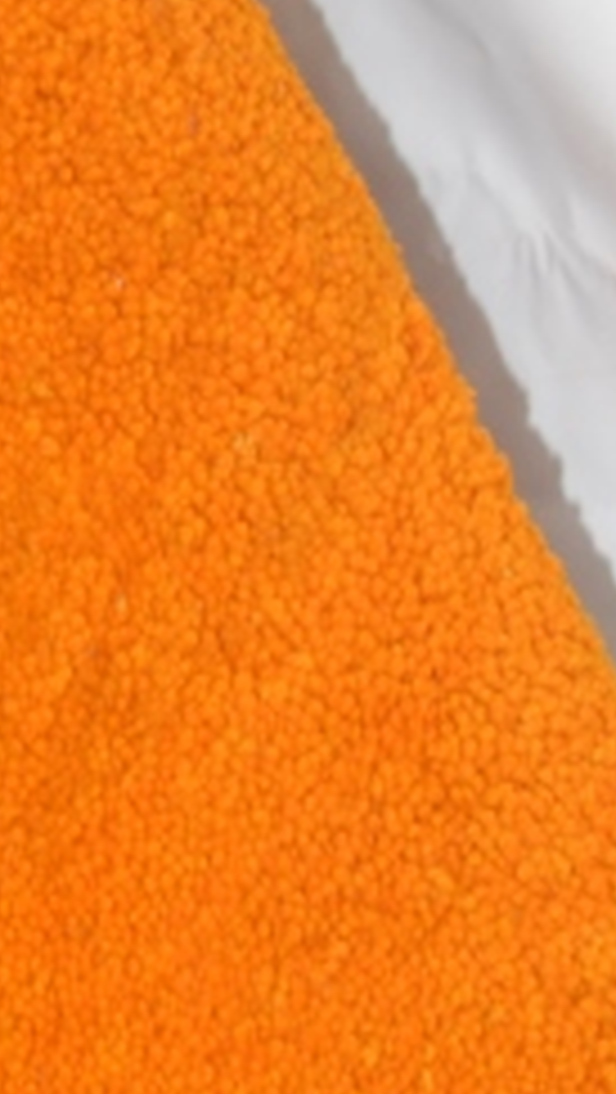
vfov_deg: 10.2
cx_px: -465
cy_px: 567
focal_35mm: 212
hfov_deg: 5.6
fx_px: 6145
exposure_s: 1/60
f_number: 5
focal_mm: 32
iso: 200
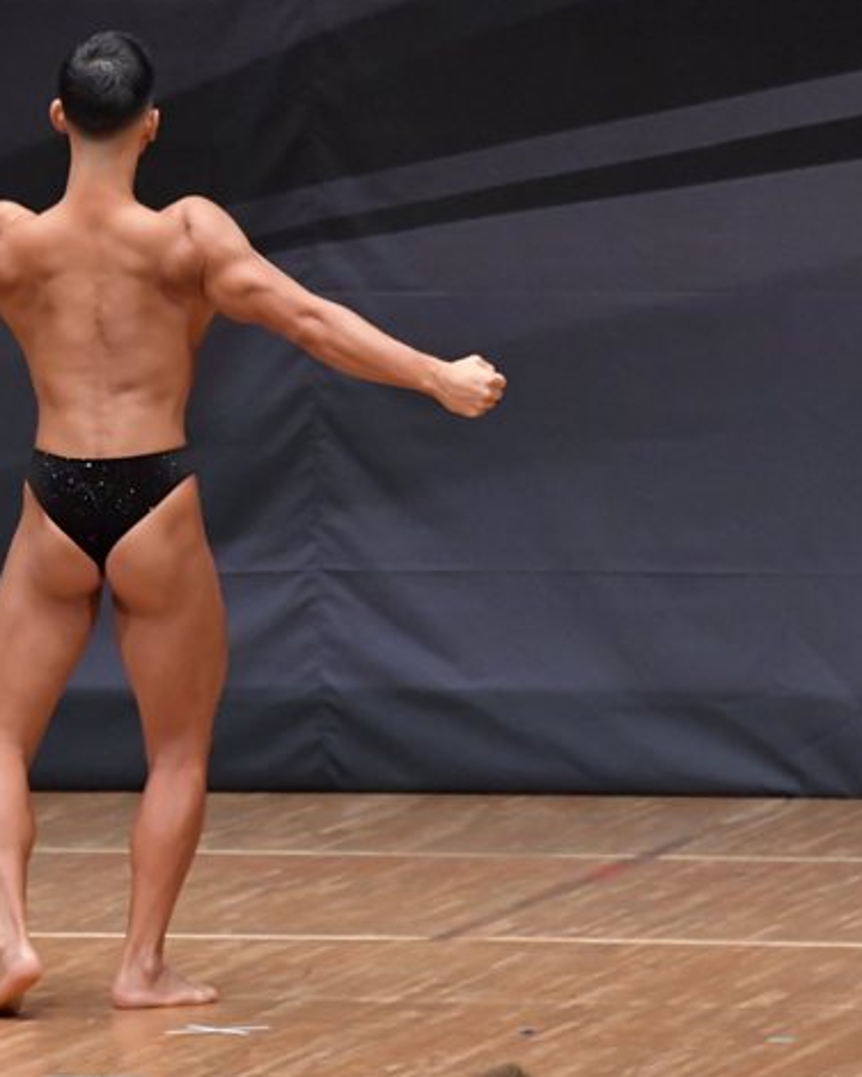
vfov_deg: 4.6
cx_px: 75
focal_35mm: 418
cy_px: 538
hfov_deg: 3.7
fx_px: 13330
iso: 6400
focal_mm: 180
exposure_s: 1/400
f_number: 5.6
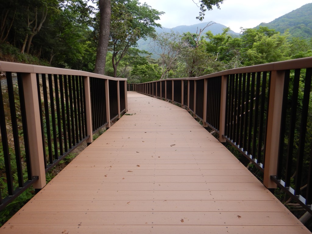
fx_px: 216
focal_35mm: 24
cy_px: 117
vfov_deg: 56.8
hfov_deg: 71.6
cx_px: 156
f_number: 2.8
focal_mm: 4.3
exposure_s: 1/50
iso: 125
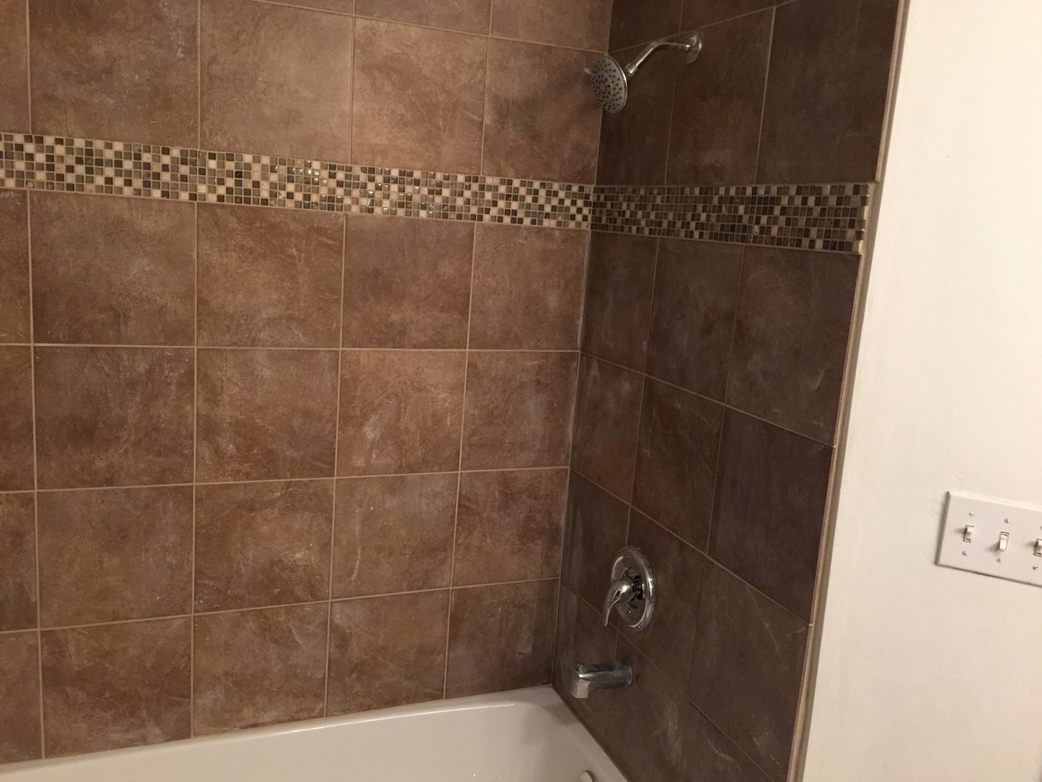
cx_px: 521
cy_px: 391
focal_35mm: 29
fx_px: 873
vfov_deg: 48.2
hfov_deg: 61.7
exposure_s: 1/15
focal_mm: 4.15
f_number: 2.2
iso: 125
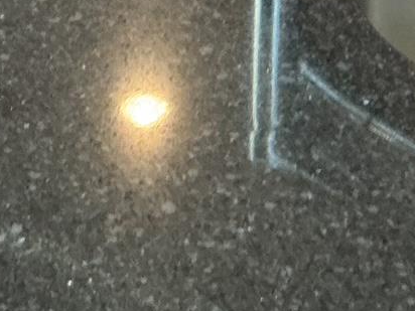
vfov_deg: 9.7
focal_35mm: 142
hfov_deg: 13.9
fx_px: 1702
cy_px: -309
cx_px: 165
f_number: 1.8
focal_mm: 3
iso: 250
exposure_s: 1/40
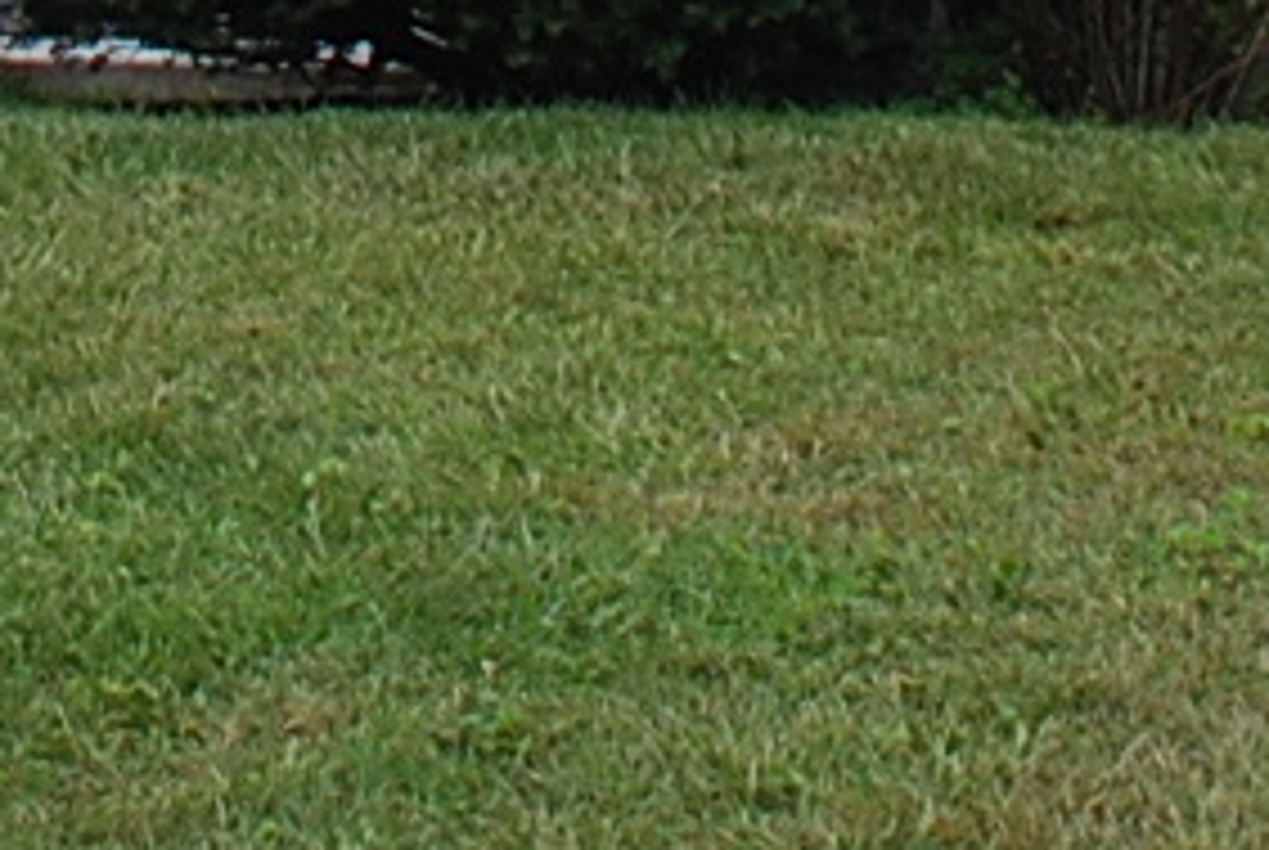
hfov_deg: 7.6
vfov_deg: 4.8
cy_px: -1952
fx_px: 9462
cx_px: -40
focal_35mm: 268
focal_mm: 26
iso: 100
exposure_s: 1/160
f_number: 6.3
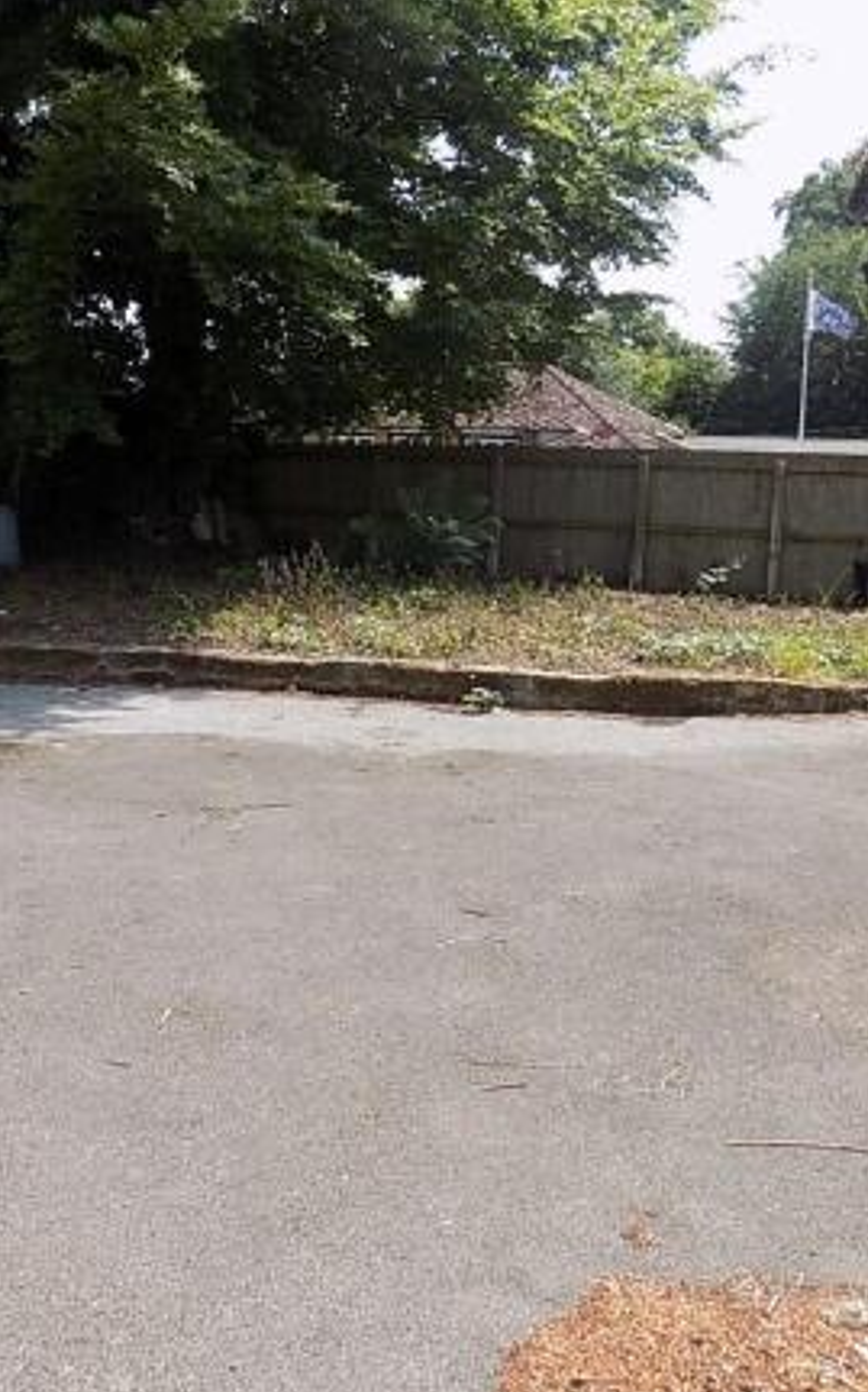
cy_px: 702
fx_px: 1250
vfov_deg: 58.2
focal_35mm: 33
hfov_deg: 38.3
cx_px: 418
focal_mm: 4
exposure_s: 1/500
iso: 80
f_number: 3.1
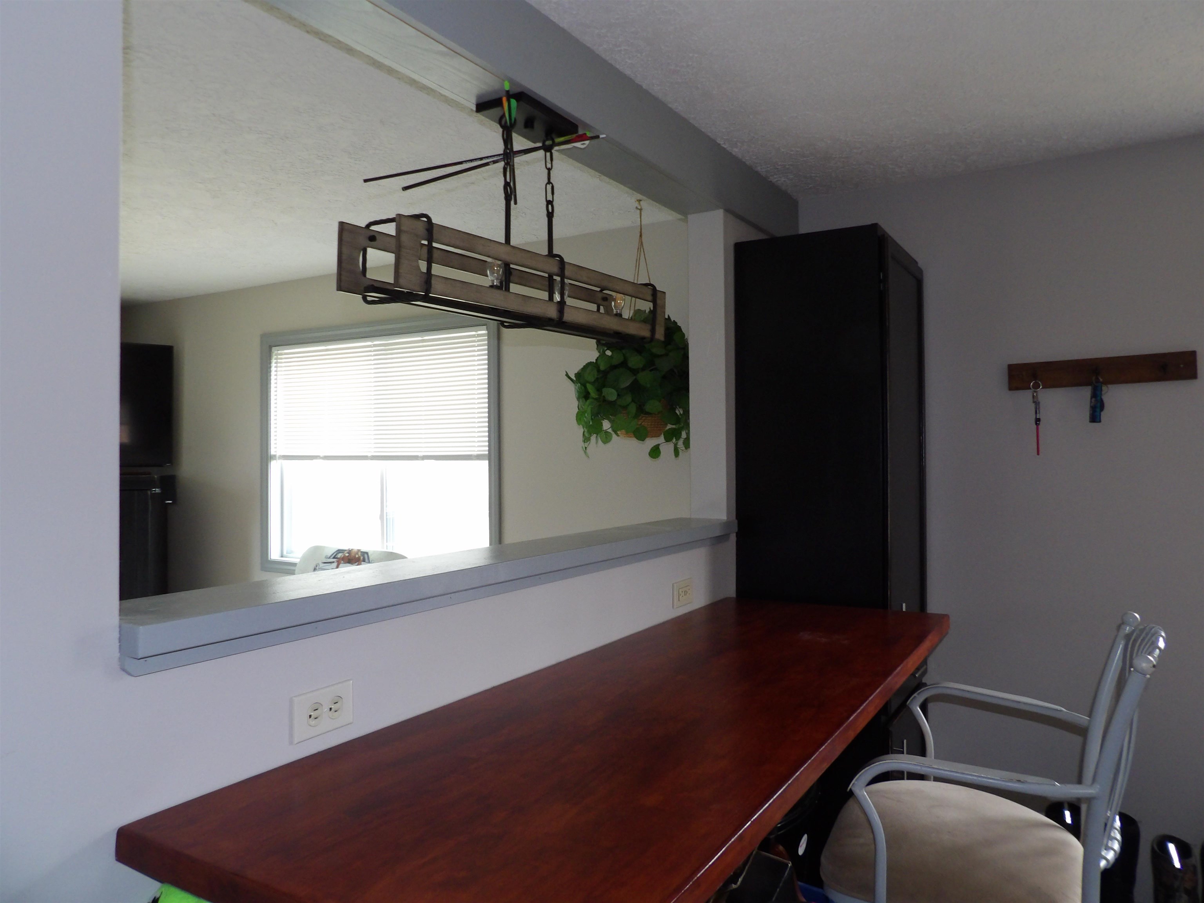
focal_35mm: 24
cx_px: 602
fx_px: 835
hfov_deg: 71.6
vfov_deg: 56.8
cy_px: 452
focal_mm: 4.3
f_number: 3.2
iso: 200
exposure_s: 1/33
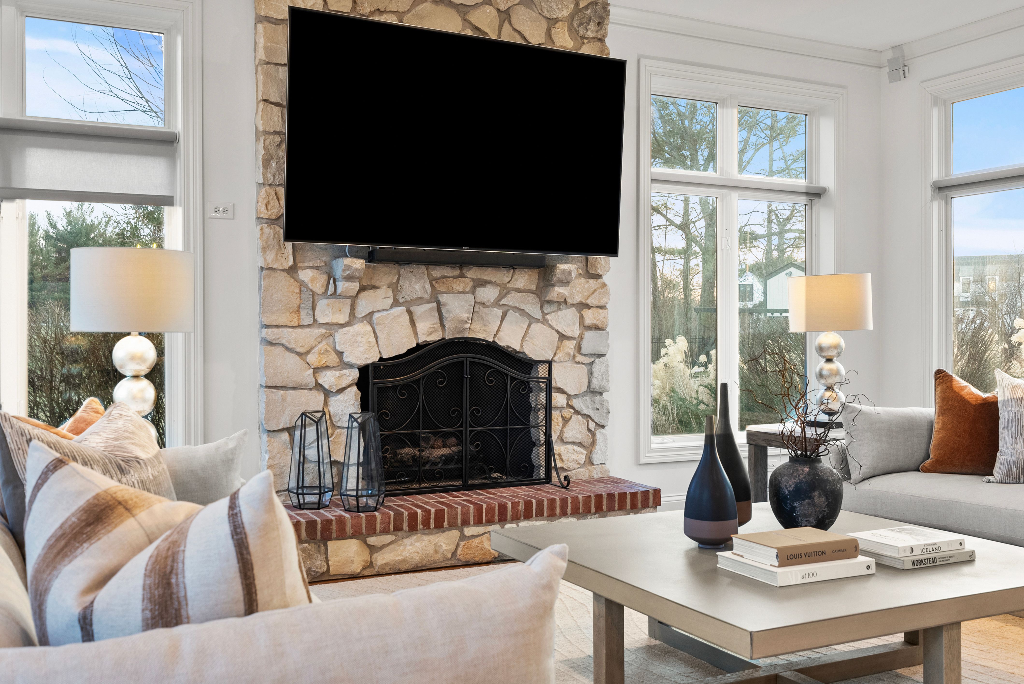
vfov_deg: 37.9
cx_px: 512
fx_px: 996
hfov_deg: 54.4
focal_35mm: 35
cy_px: 342
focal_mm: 35
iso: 1000
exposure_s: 1/5
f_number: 8
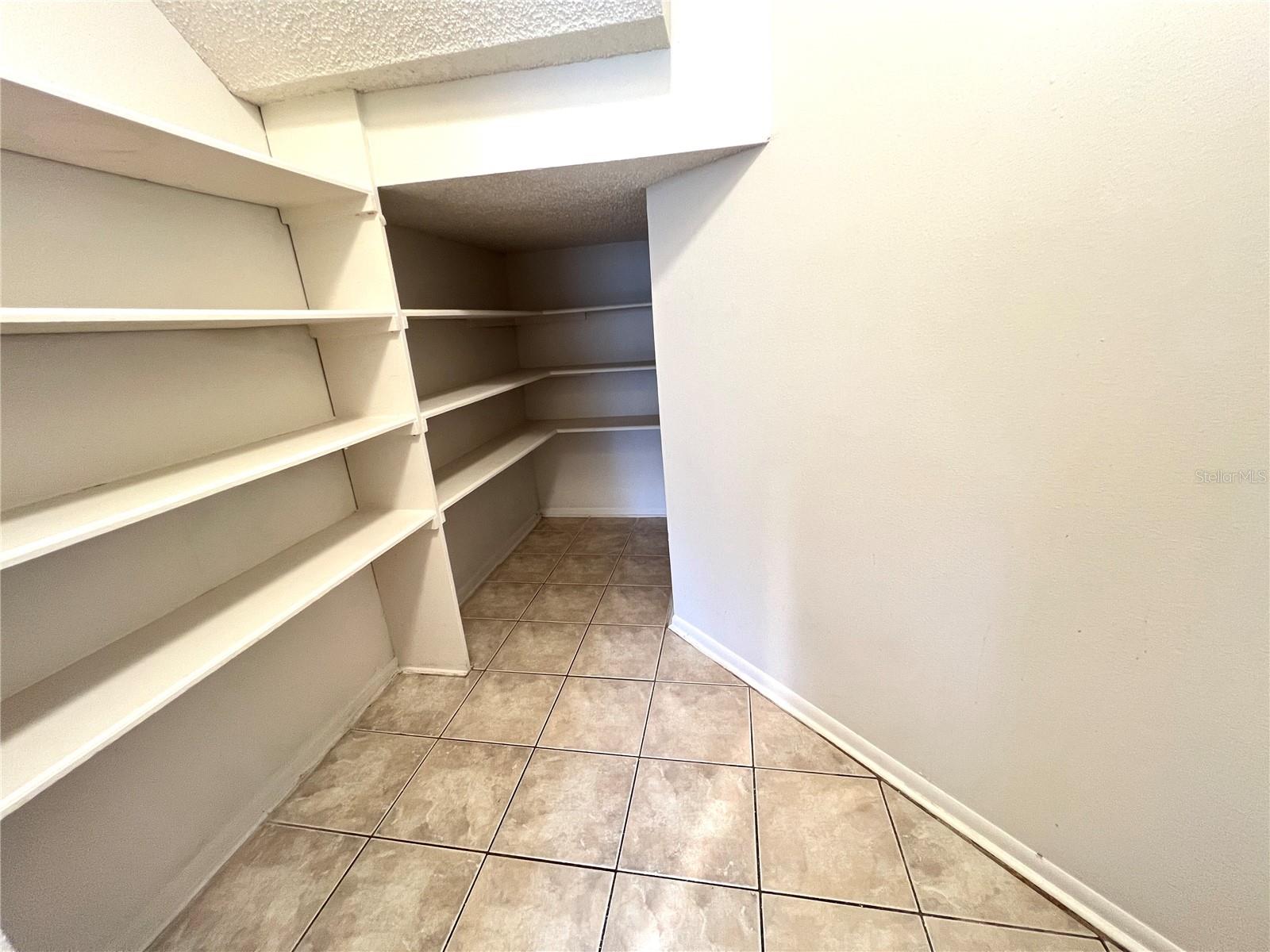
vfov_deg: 89.9
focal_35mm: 13
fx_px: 477
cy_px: 476
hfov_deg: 106.2
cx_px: 635
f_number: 1.8
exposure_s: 1/60
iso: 200
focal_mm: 1.57
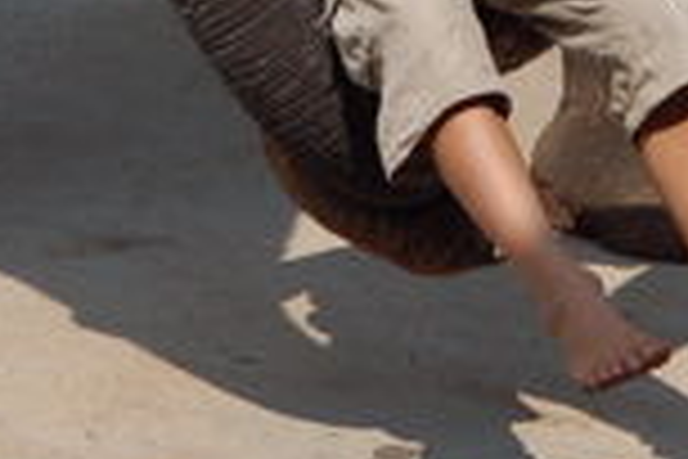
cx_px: 495
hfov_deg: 4.2
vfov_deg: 2.8
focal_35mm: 495
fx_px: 9459
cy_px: -243
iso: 800
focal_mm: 92
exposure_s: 1/1250
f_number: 10
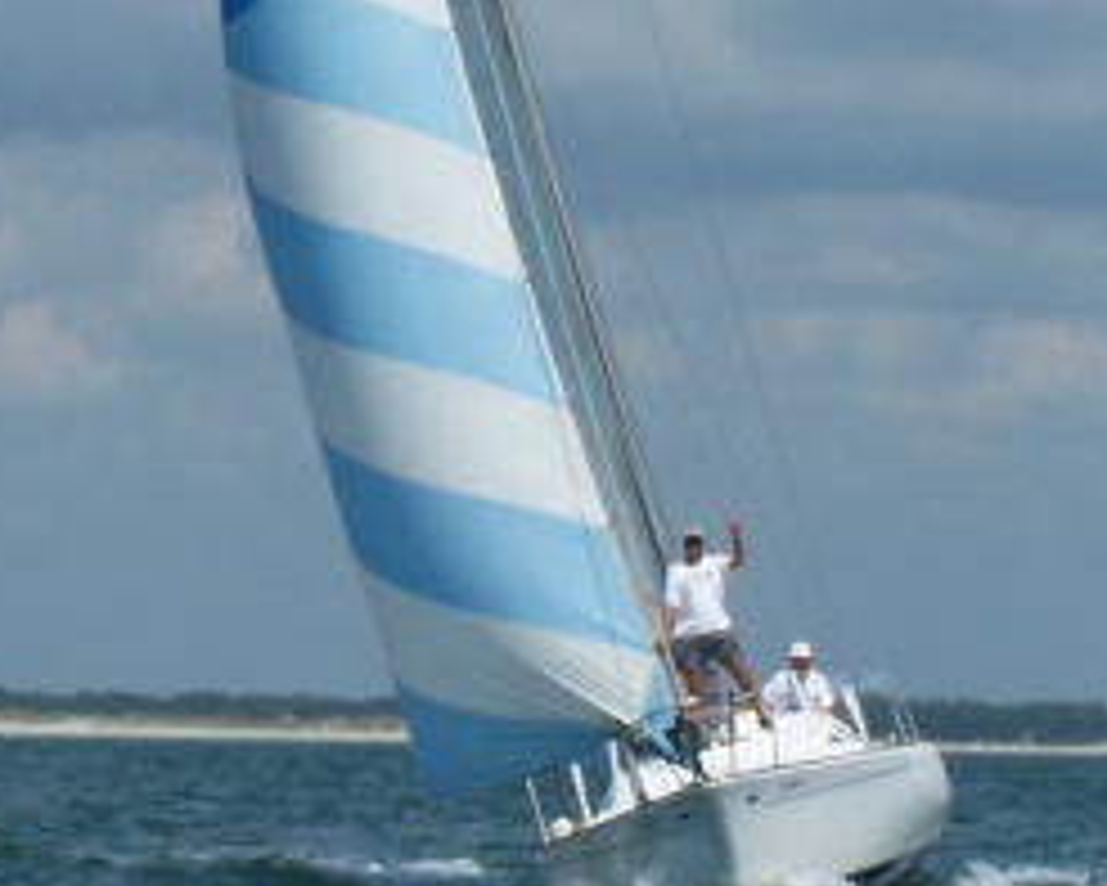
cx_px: 328
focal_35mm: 297
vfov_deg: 5.2
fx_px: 9734
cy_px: 283
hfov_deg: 6.5
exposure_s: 1/750
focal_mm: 19.4
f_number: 6.3
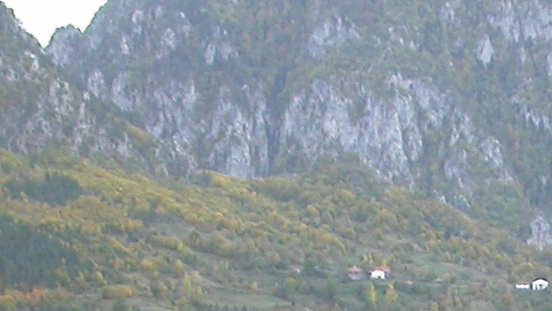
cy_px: 555
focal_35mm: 153
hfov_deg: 13.8
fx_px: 2240
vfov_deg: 7.7
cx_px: 562
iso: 100
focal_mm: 7.85
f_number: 3.3
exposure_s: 1/32.6
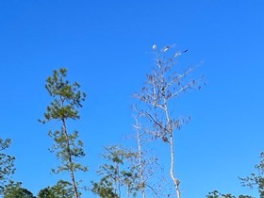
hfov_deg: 17.9
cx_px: -157
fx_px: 725
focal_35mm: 95
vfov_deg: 14.7
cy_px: 275
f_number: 1.5
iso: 50
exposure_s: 1/3831
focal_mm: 5.7
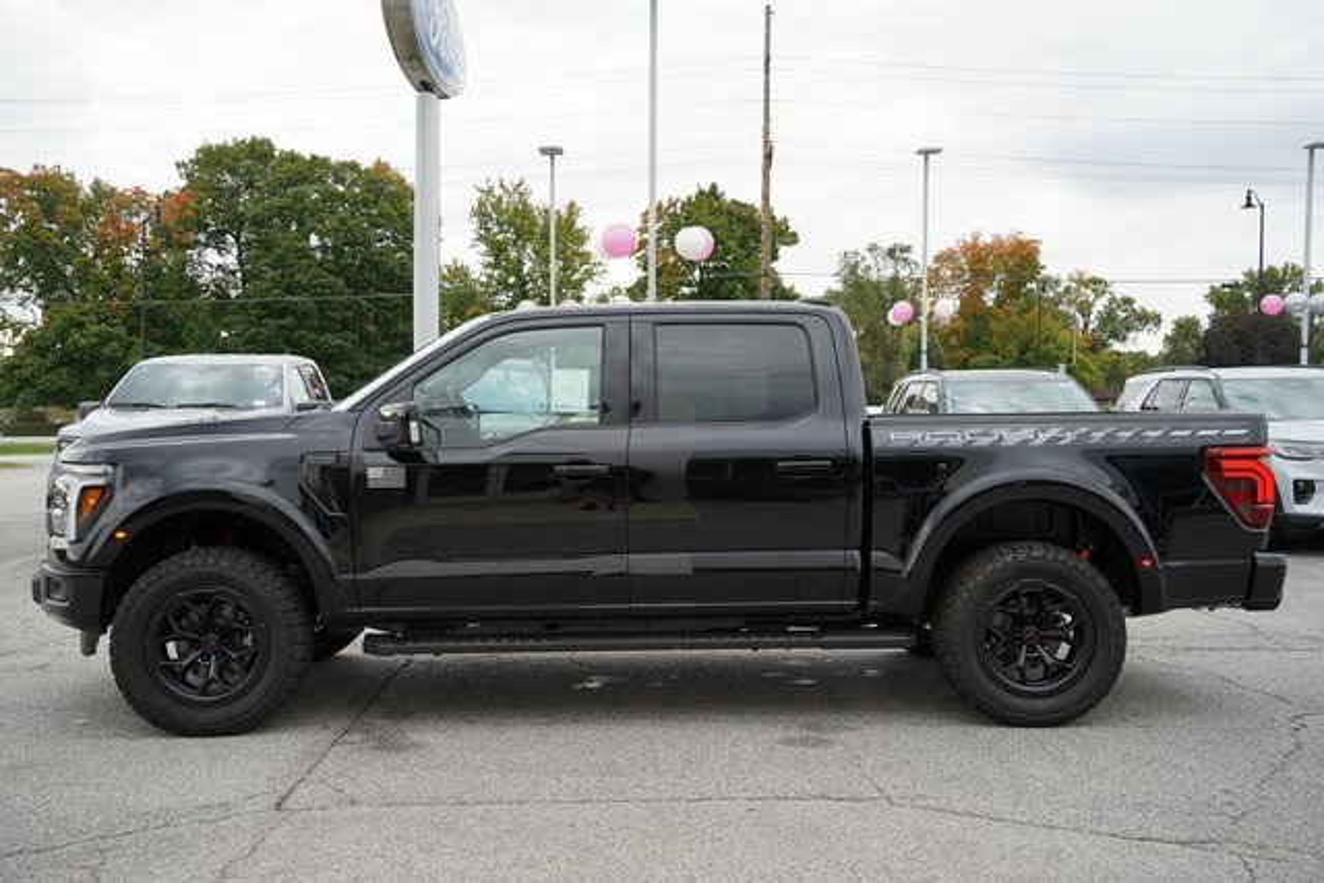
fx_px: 1398
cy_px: 442
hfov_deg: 50.7
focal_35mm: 38
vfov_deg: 35.1
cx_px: 662
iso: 100
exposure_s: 1/80
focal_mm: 38
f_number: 6.3
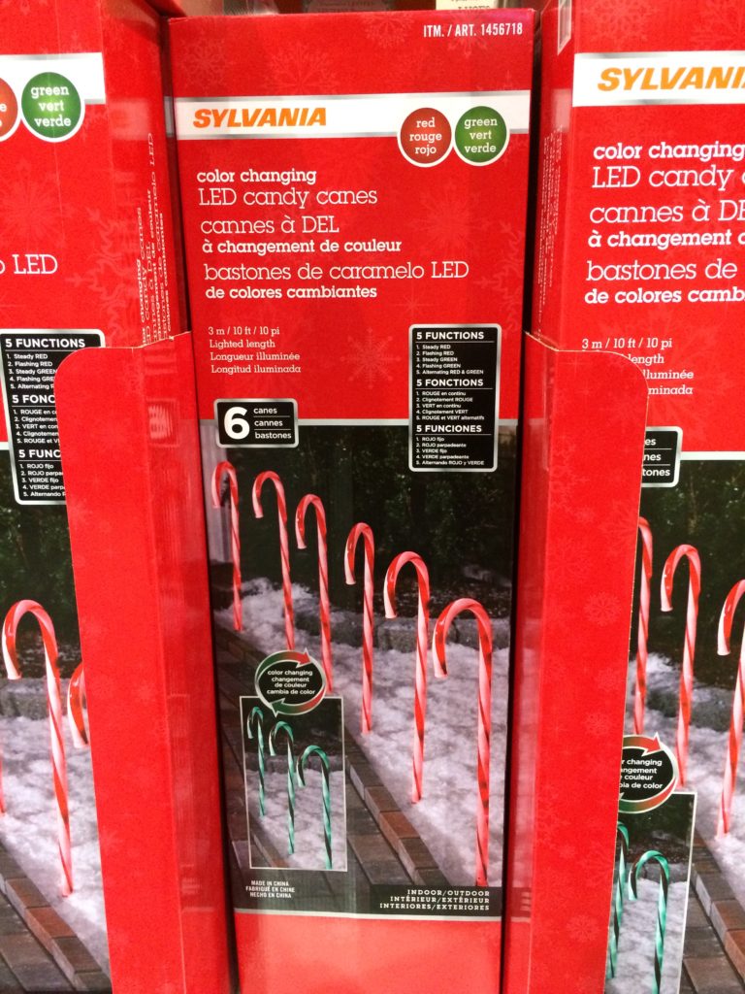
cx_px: 372
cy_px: 497
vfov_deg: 61.7
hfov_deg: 48.2
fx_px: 832
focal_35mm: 29
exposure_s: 1/25
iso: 250
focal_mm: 4.15
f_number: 2.2
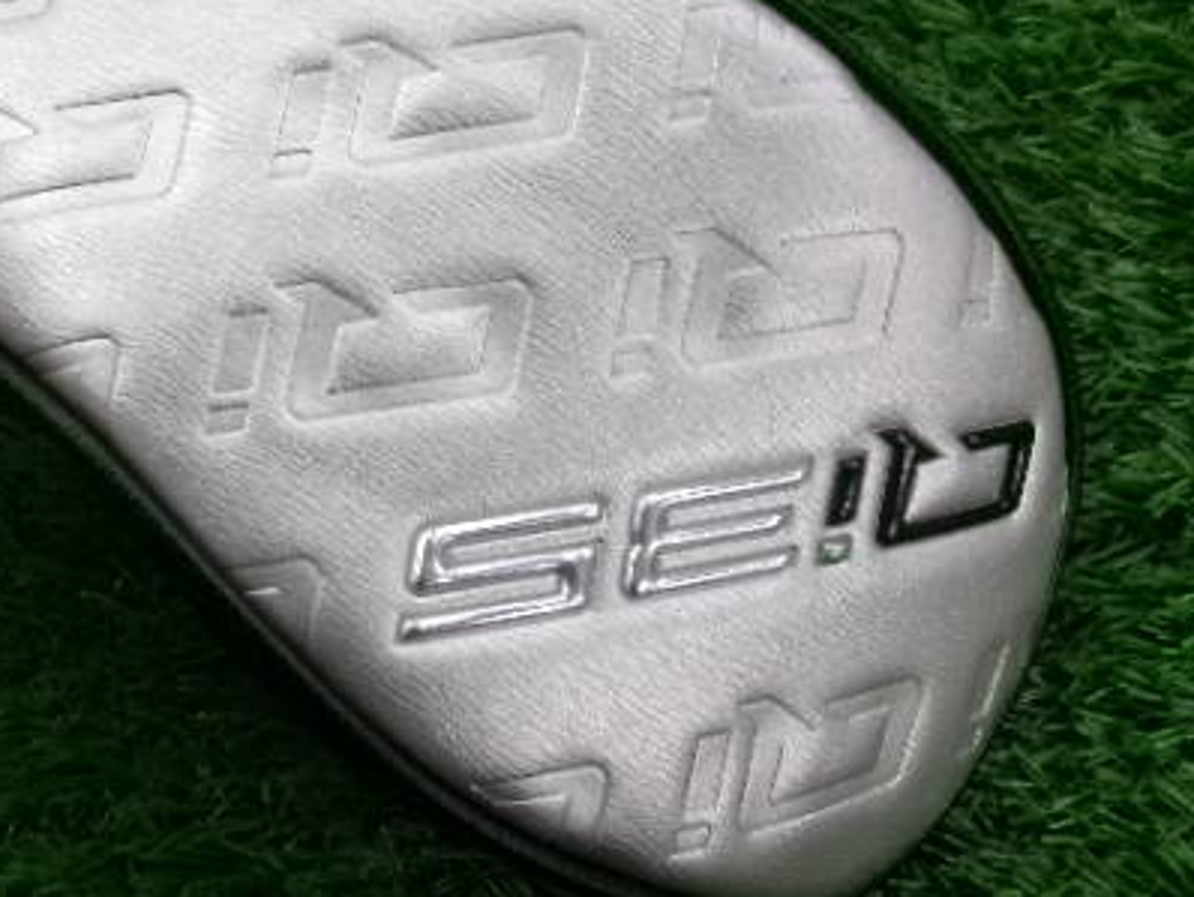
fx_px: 1553
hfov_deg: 40.8
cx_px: 297
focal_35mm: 45
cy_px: 399
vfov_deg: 32.2
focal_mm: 5.1
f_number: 3.9
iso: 800
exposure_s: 1/110
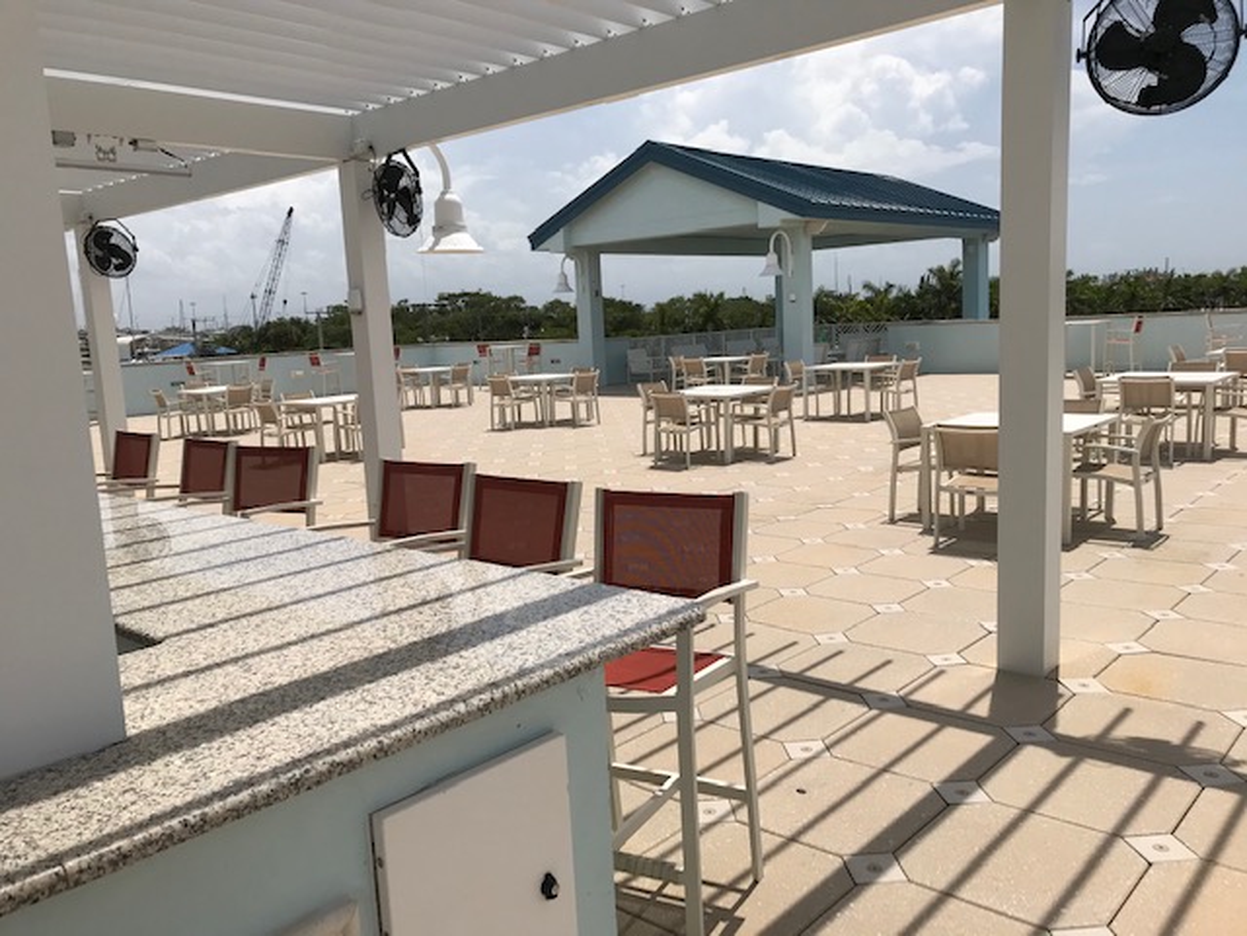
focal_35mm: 28
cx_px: 624
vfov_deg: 49.7
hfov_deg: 63.4
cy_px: 468
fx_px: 1009
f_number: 1.8
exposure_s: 1/5650
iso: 20
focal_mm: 3.99
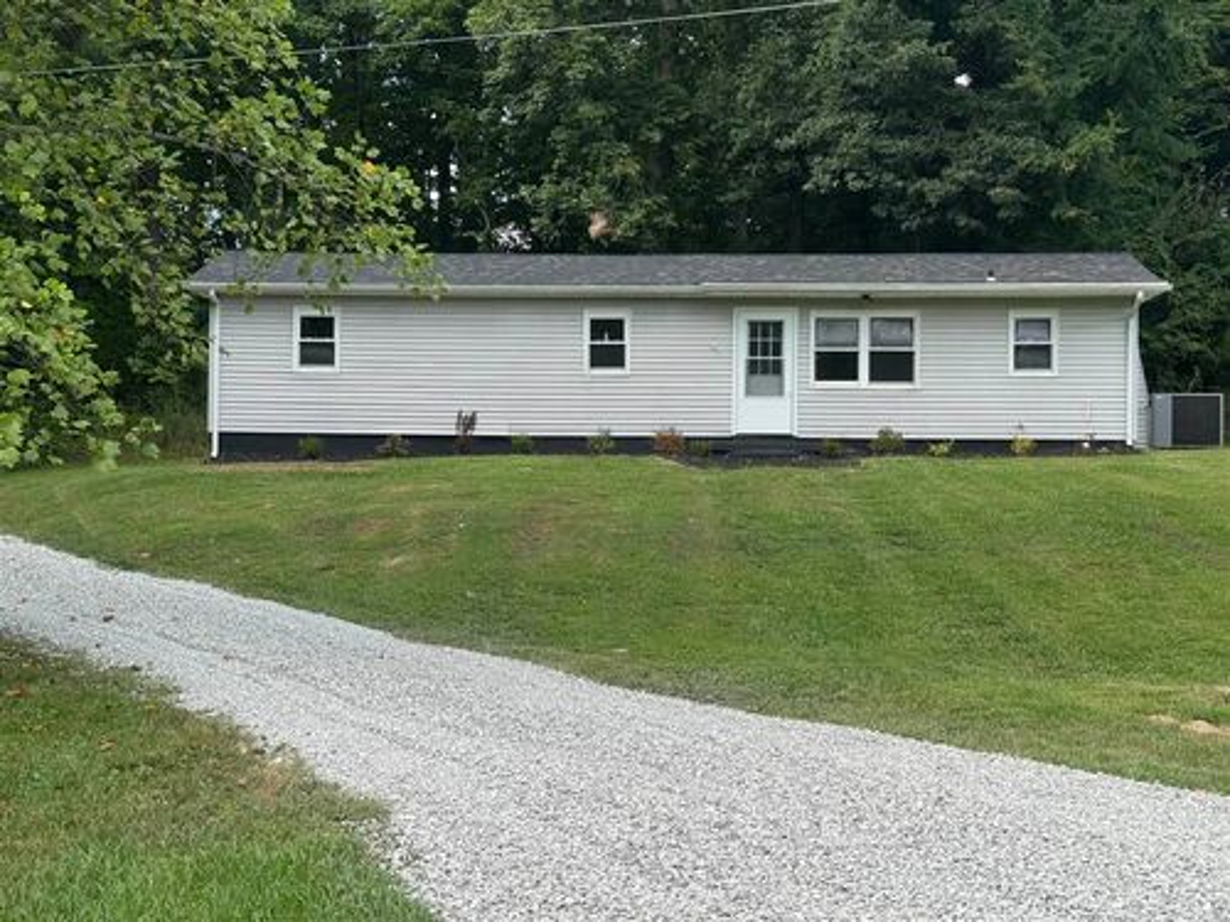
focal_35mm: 48
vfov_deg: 30.3
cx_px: 615
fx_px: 1706
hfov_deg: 39.7
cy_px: 461
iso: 64
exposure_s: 1/913
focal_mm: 6.76
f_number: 1.78
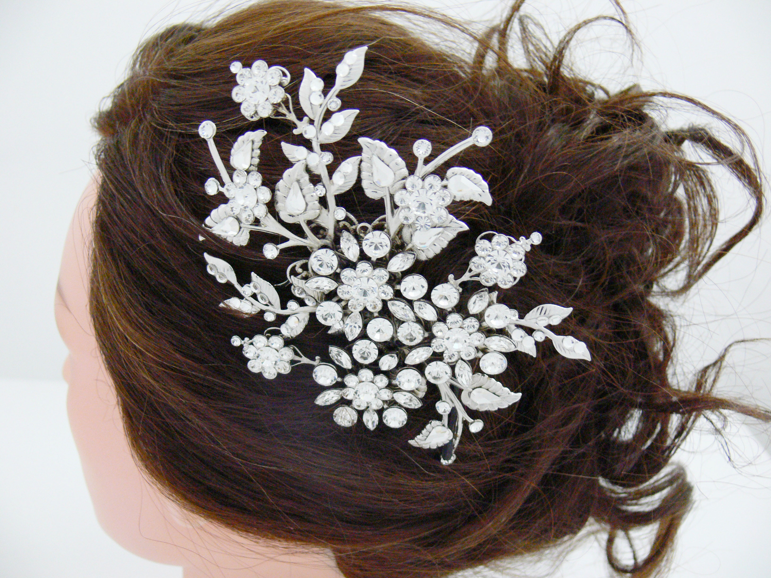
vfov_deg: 40.7
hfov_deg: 52.6
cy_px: 289
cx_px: 386
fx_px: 780
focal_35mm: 35
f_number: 2.8
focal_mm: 7.4
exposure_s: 1/5
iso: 200
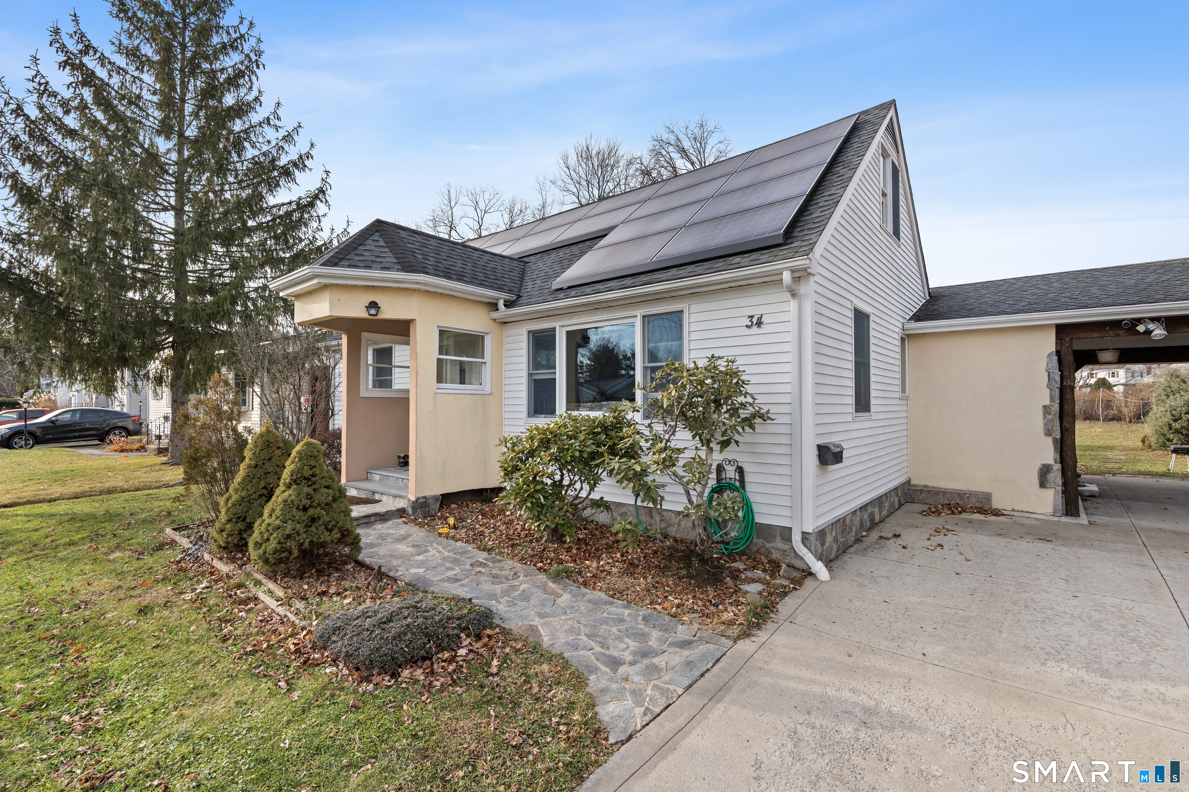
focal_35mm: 16
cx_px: 594
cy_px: 396
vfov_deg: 73.7
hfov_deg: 96.7
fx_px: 528
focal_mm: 16
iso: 400
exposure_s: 1/500
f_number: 7.1
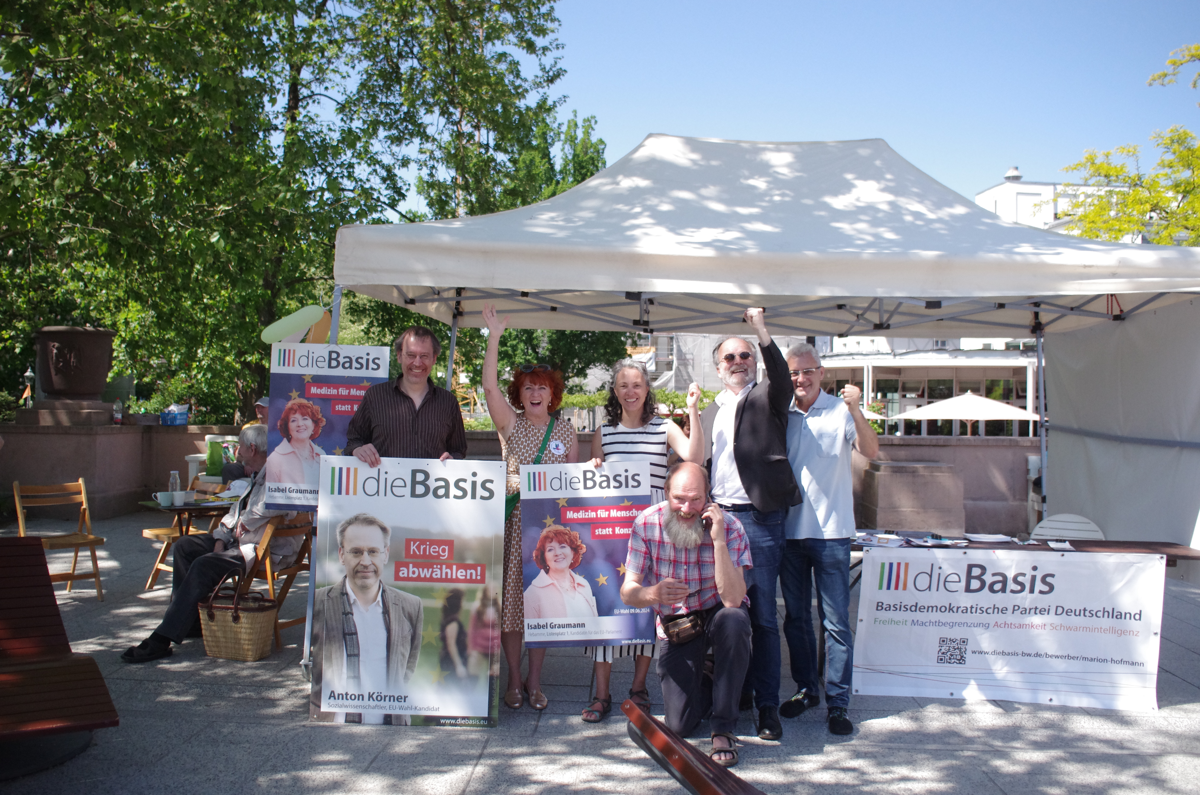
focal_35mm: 32
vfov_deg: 41.5
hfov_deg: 59.6
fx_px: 1048
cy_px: 398
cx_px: 600
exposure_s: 1/8000
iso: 1600
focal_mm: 21
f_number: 3.5
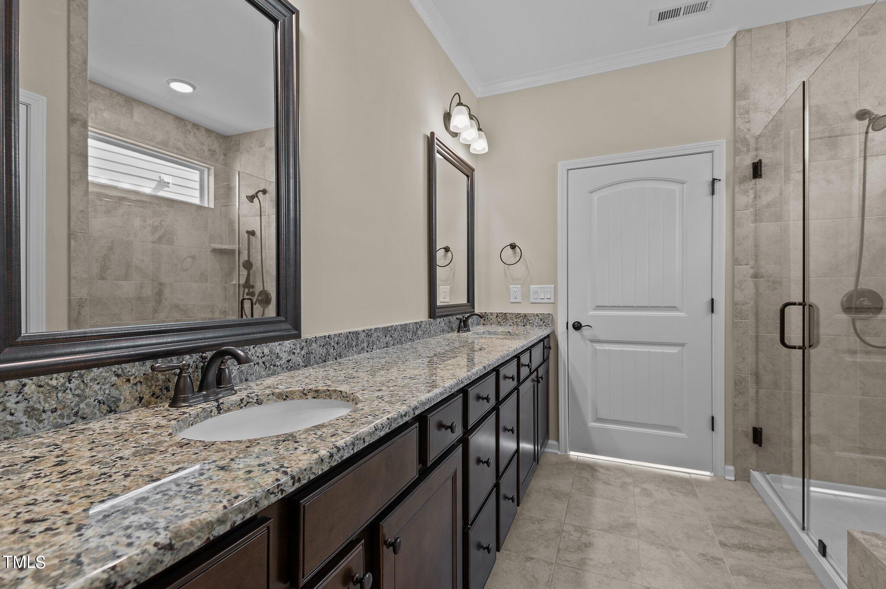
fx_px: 418
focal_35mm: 17
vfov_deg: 70.3
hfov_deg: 93.3
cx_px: 443
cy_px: 294
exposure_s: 1/10
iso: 400
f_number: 6.3
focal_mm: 17
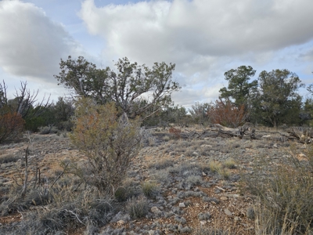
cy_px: 118
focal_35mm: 23
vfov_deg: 58.9
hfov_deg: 73.9
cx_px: 156
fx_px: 208
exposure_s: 1/487
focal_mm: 6.3
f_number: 1.7
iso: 10
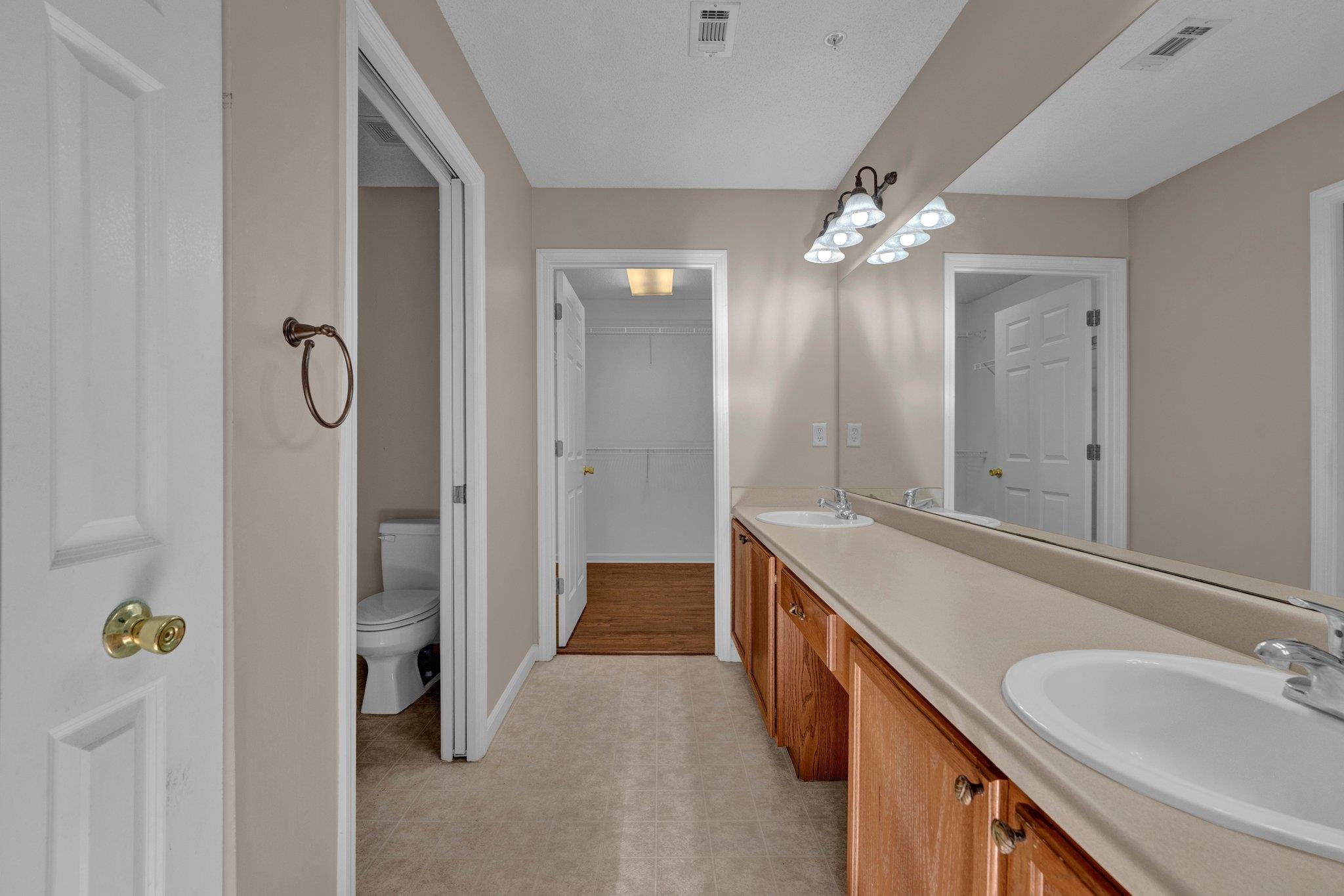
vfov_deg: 76.9
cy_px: 448
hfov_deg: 100.0
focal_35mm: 15
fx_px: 564
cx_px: 672
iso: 1000
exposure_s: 1/80
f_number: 8
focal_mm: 15.1
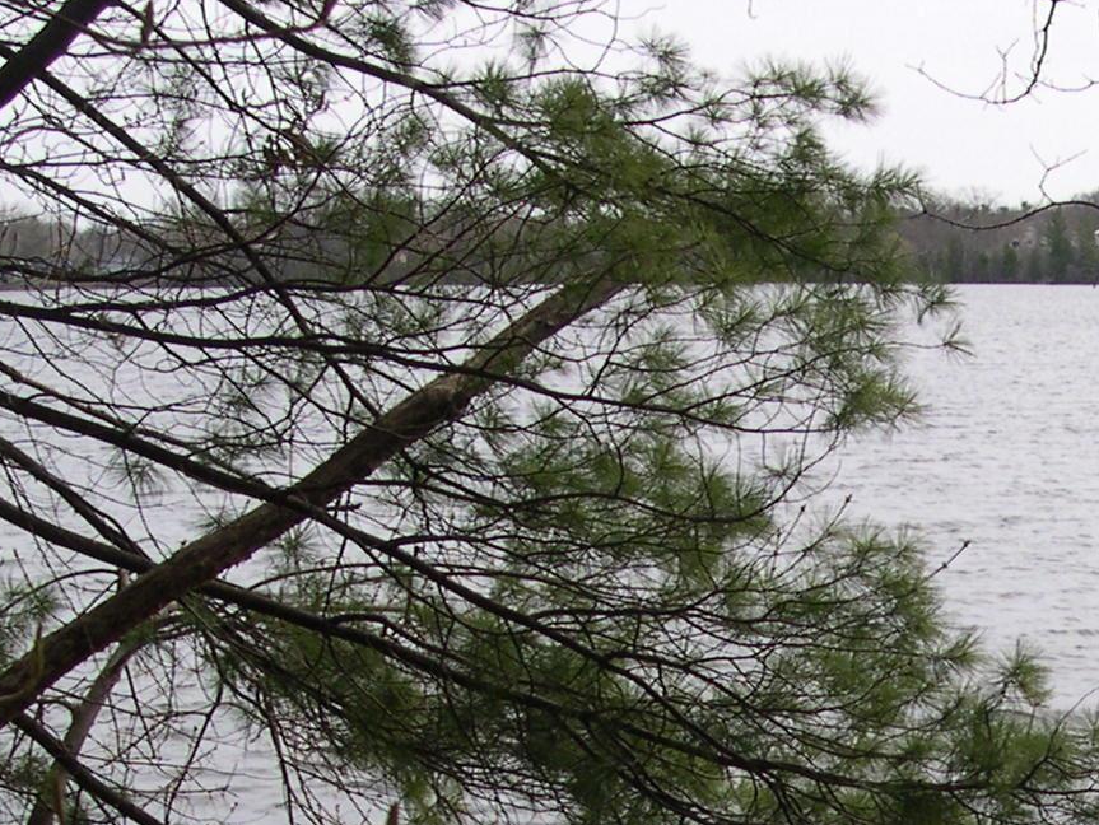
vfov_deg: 14.2
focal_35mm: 100
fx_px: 3176
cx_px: 1060
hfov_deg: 19.2
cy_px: 1061
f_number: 7.6
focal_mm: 8
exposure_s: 1/118
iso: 100
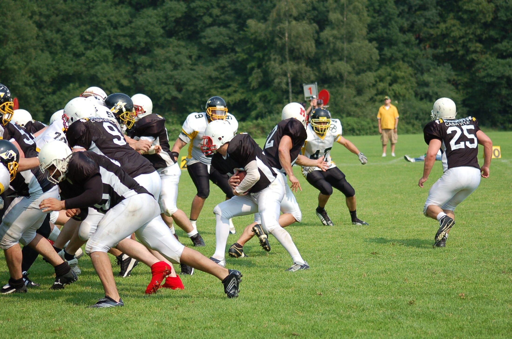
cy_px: 170
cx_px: 256
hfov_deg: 15.9
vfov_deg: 10.6
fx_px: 1831
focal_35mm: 129
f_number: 4.5
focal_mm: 86
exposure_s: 1/1250
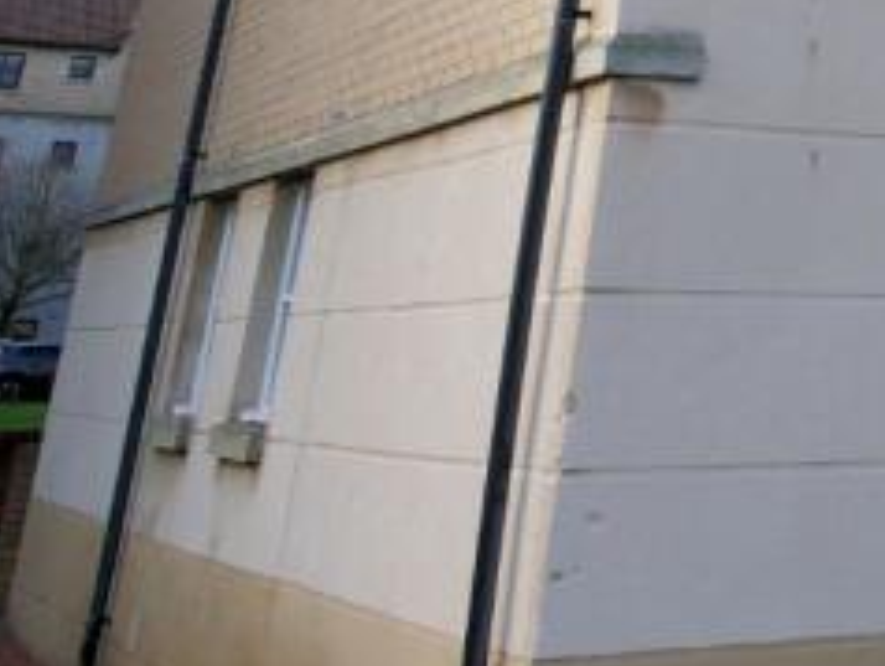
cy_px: -508
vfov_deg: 15.1
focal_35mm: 86
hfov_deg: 18.6
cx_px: 1513
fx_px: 2201
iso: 200
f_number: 5
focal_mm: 10
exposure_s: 1/200
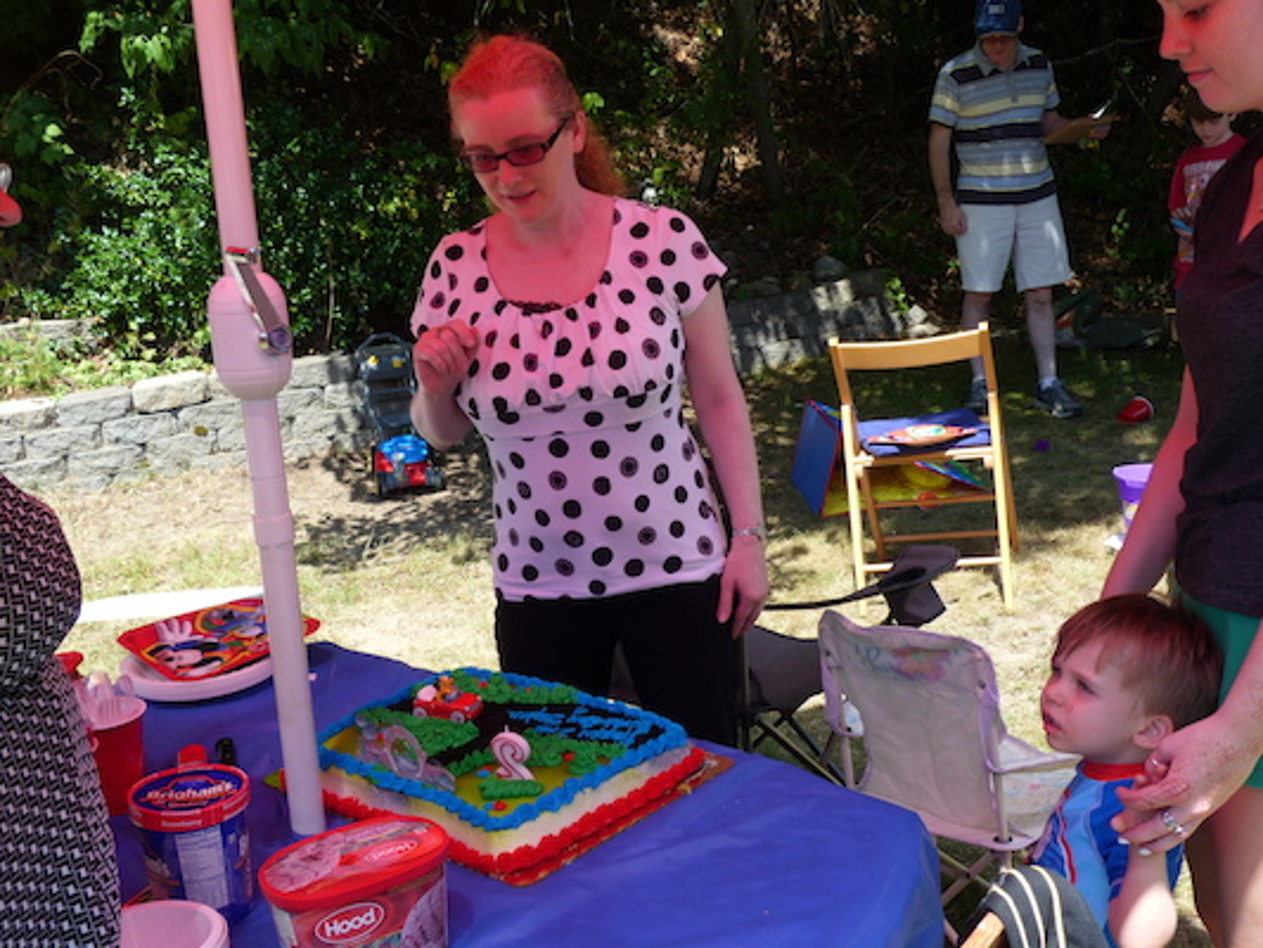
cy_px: 474
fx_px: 1533
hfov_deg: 44.8
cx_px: 632
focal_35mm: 42
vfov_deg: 34.4
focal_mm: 7.6
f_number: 4
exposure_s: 1/100
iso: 100
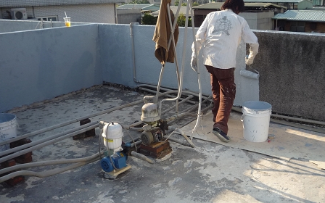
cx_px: 195
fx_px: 345
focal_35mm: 39
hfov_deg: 50.1
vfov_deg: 32.7
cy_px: 90
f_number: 4
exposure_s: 1/250
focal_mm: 5.2
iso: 100
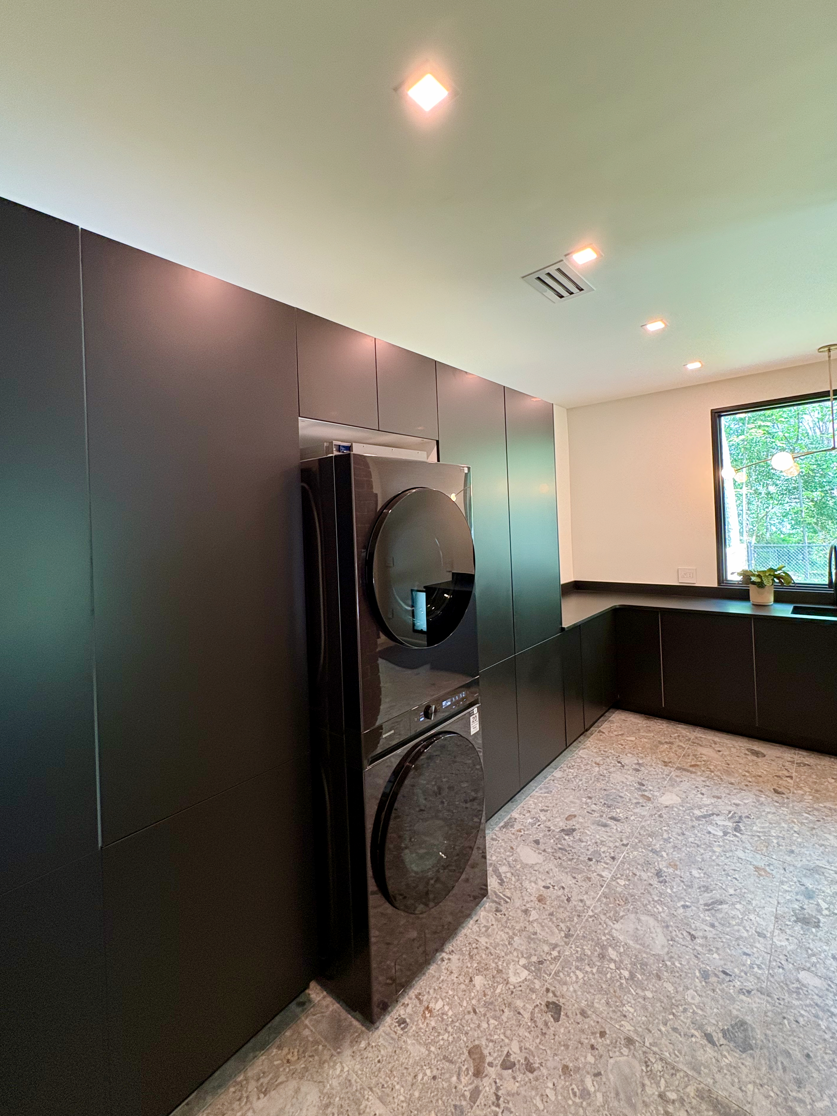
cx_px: 433
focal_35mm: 15
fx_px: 484
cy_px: 521
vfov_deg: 98.0
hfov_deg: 81.7
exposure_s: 1/60
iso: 250
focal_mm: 2.22
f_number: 2.2
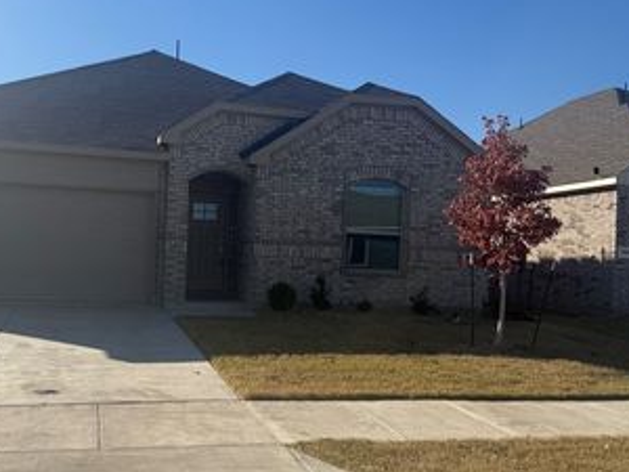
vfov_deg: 35.9
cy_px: 265
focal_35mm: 40
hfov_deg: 46.5
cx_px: 243
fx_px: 727
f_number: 1.78
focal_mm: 6.76
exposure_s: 1/5714
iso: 80
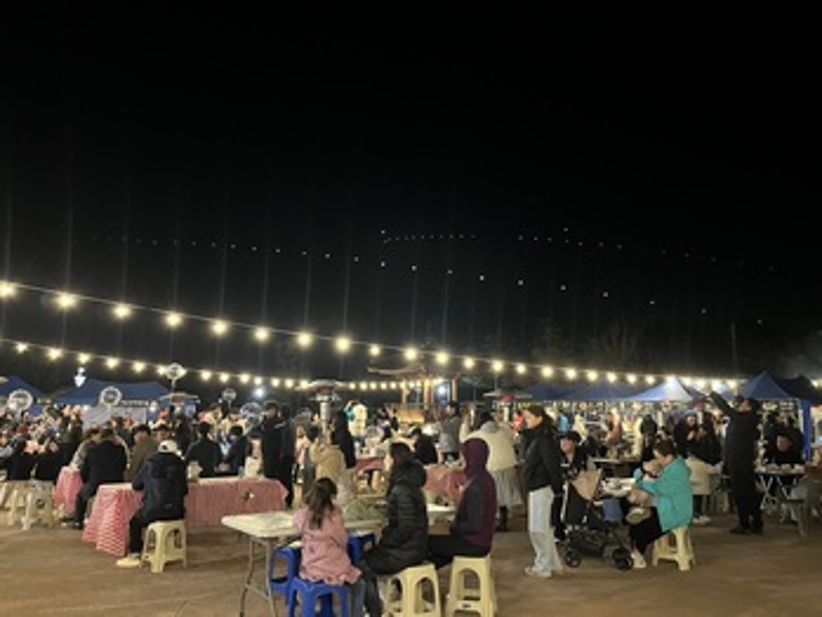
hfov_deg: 67.3
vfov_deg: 53.1
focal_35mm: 26
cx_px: 411
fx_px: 618
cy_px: 308
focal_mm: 5.1
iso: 800
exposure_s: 1/30
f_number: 1.6
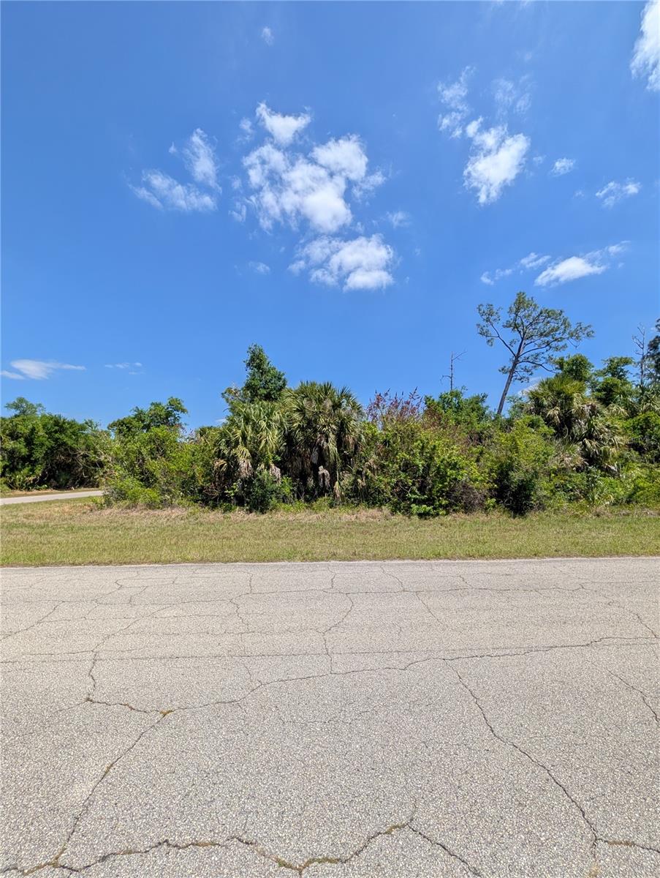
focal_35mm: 12
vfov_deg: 110.5
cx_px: 330
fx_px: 304
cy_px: 439
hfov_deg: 94.6
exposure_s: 1/3077
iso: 47
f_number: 1.7
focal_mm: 2.02
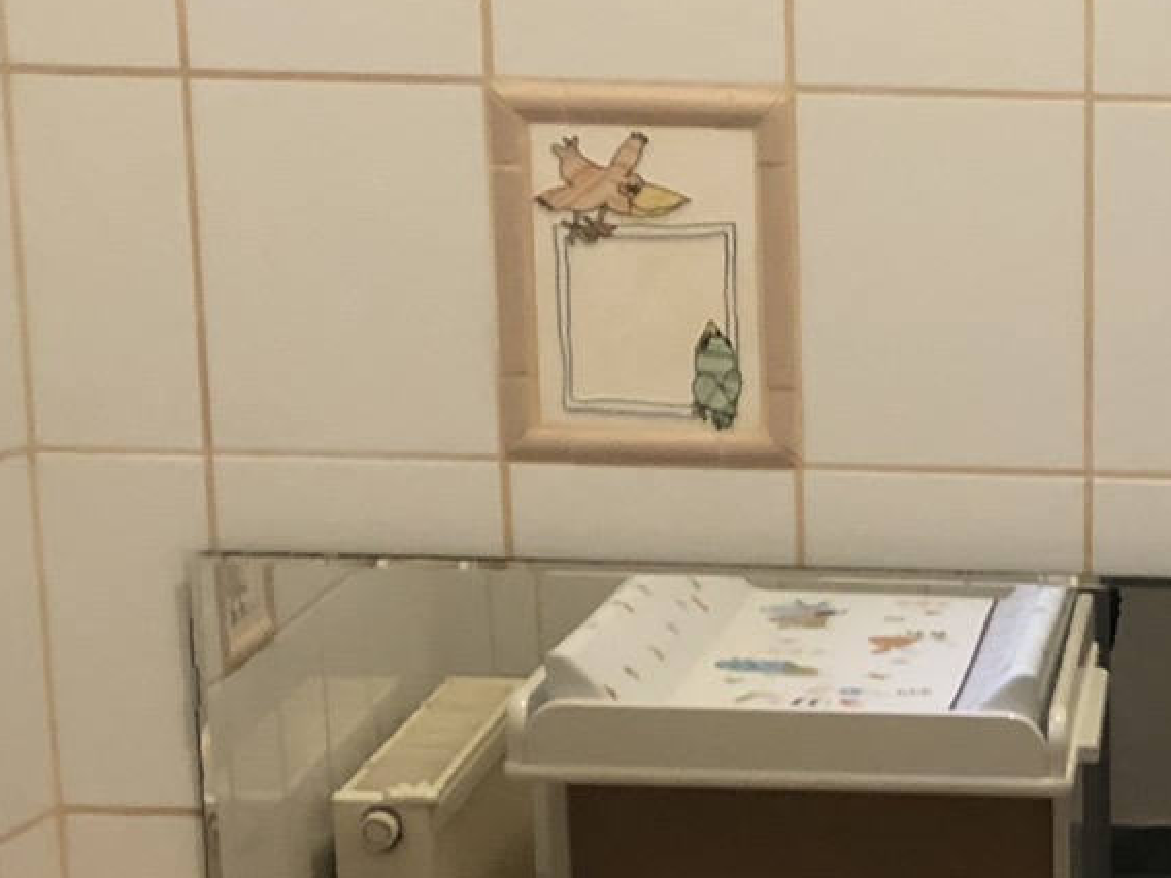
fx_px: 3417
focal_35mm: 101
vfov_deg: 14.0
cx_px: 1313
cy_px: 1162
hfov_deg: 18.6
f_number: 1.8
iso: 100
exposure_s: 1/11
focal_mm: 3.99
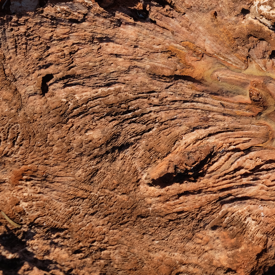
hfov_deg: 4.4
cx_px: 274
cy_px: 104
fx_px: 3613
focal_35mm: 402
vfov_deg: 4.4
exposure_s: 1/300
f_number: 9
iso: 200
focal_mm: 140
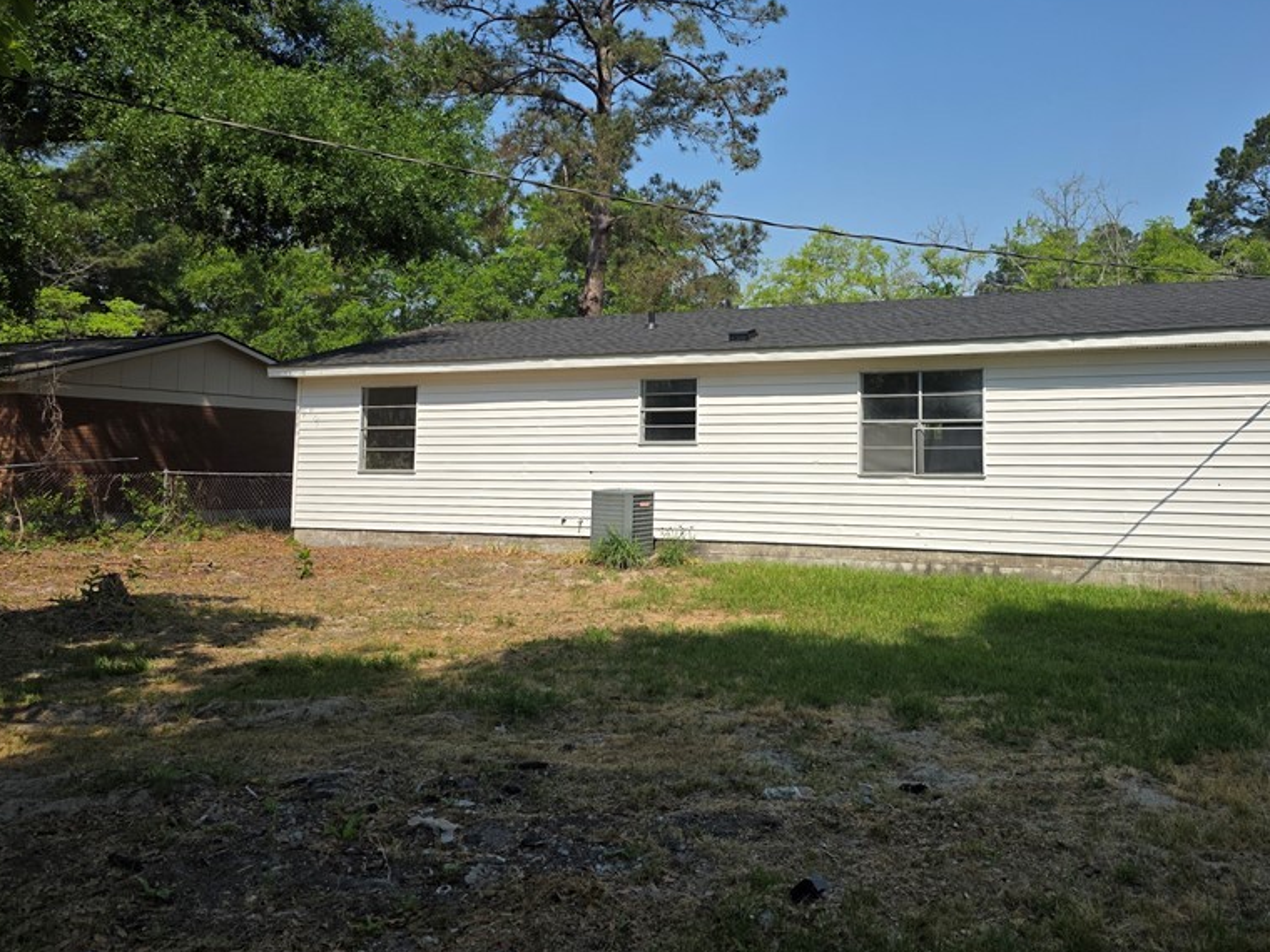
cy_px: 376
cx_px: 790
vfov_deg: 45.2
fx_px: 1137
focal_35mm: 31
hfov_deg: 57.7
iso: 80
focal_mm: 6.3
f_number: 1.7
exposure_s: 1/5608
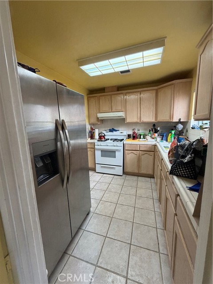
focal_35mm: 14
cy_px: 142
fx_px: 115
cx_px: 106
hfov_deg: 85.7
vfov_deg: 102.1
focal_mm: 2.22
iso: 250
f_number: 2.2
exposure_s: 1/60
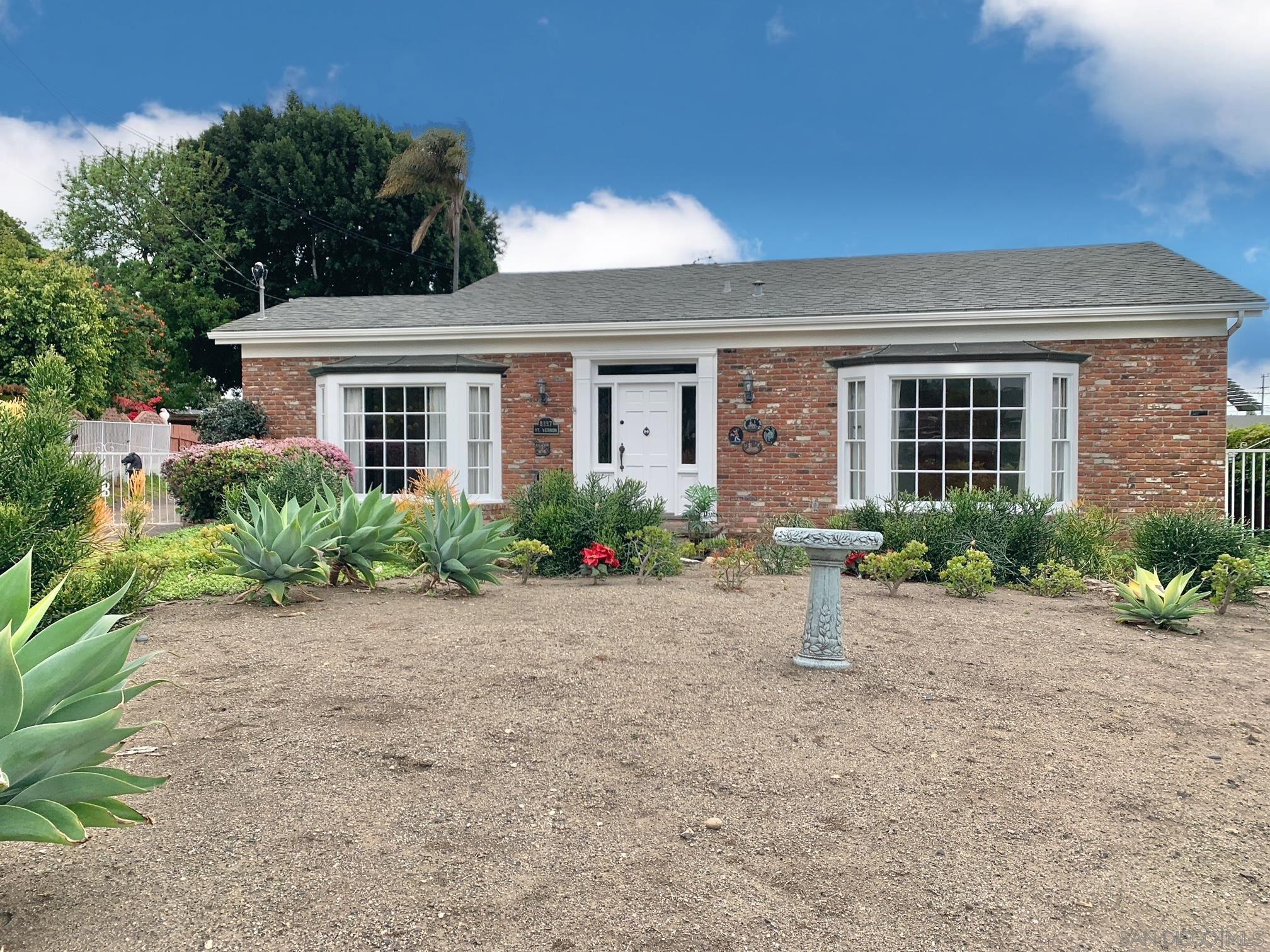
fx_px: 954
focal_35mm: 26
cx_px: 635
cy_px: 476
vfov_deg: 53.1
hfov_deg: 67.3
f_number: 1.8
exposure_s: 1/1585
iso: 25
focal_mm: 4.25
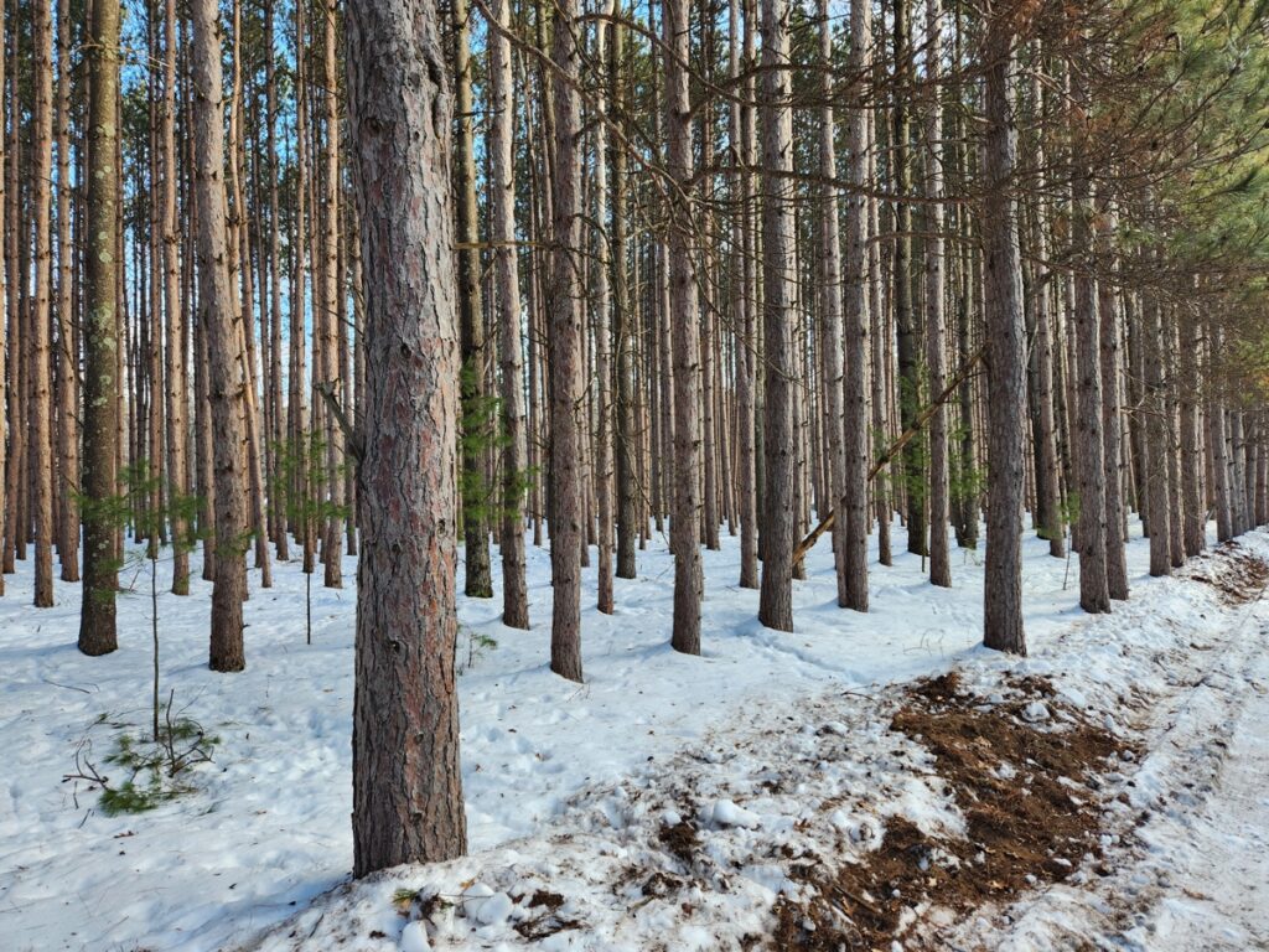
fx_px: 843
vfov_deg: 58.9
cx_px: 634
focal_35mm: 23
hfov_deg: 73.9
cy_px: 476
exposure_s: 1/180
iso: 32
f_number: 1.8
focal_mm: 5.4
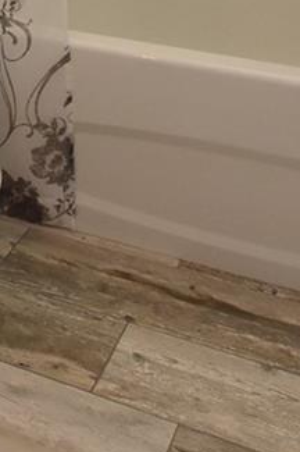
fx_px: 927
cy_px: -177
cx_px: -33
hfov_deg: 17.7
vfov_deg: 23.3
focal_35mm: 74
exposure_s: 1/125
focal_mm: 10
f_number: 5.6
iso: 800
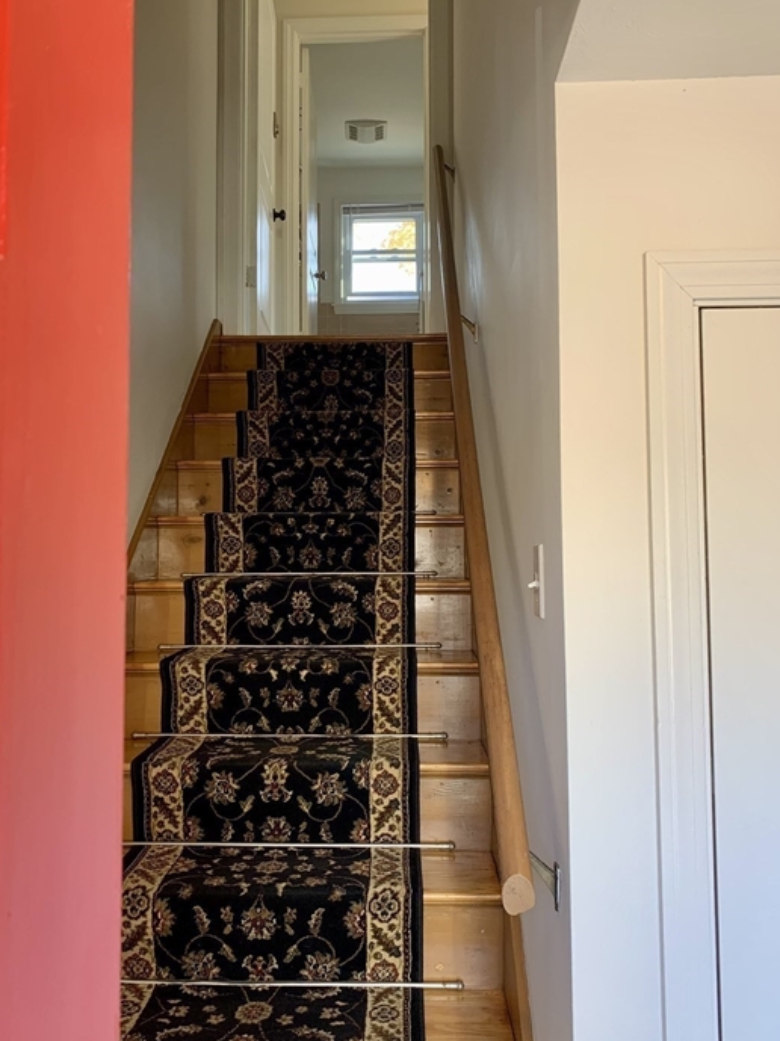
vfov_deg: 61.7
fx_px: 872
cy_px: 526
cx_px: 372
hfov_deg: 48.2
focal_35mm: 29
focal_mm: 4.25
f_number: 1.8
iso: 64
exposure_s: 1/60
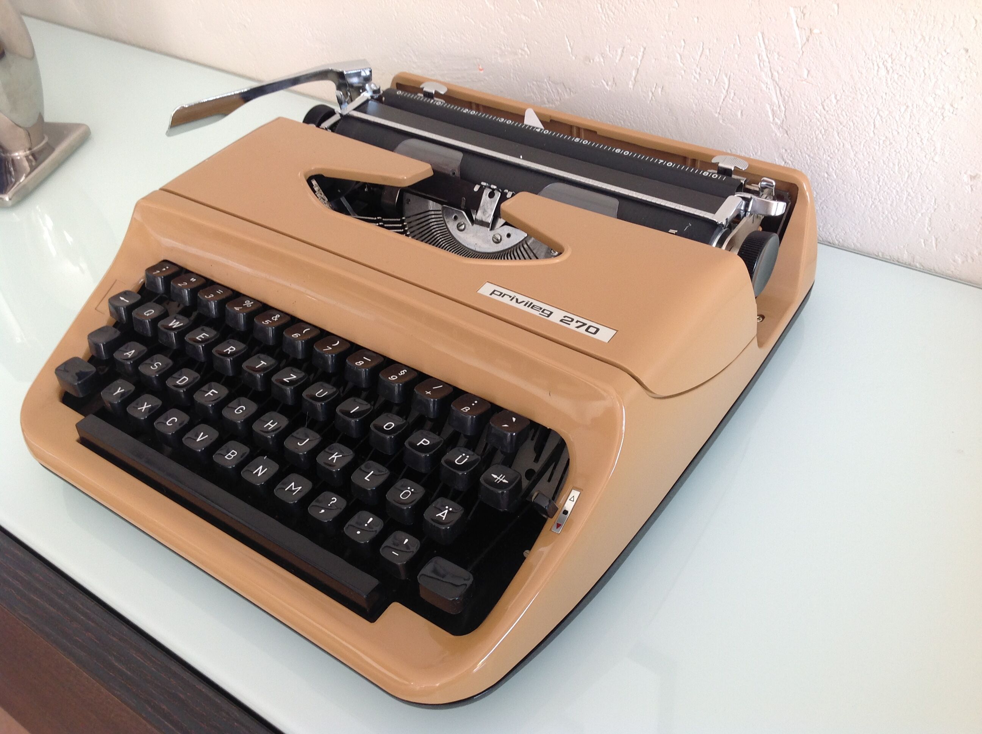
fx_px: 991
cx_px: 491
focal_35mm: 35
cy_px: 367
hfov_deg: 52.7
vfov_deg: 40.6
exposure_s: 1/30
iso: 64
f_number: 2.4
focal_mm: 4.28
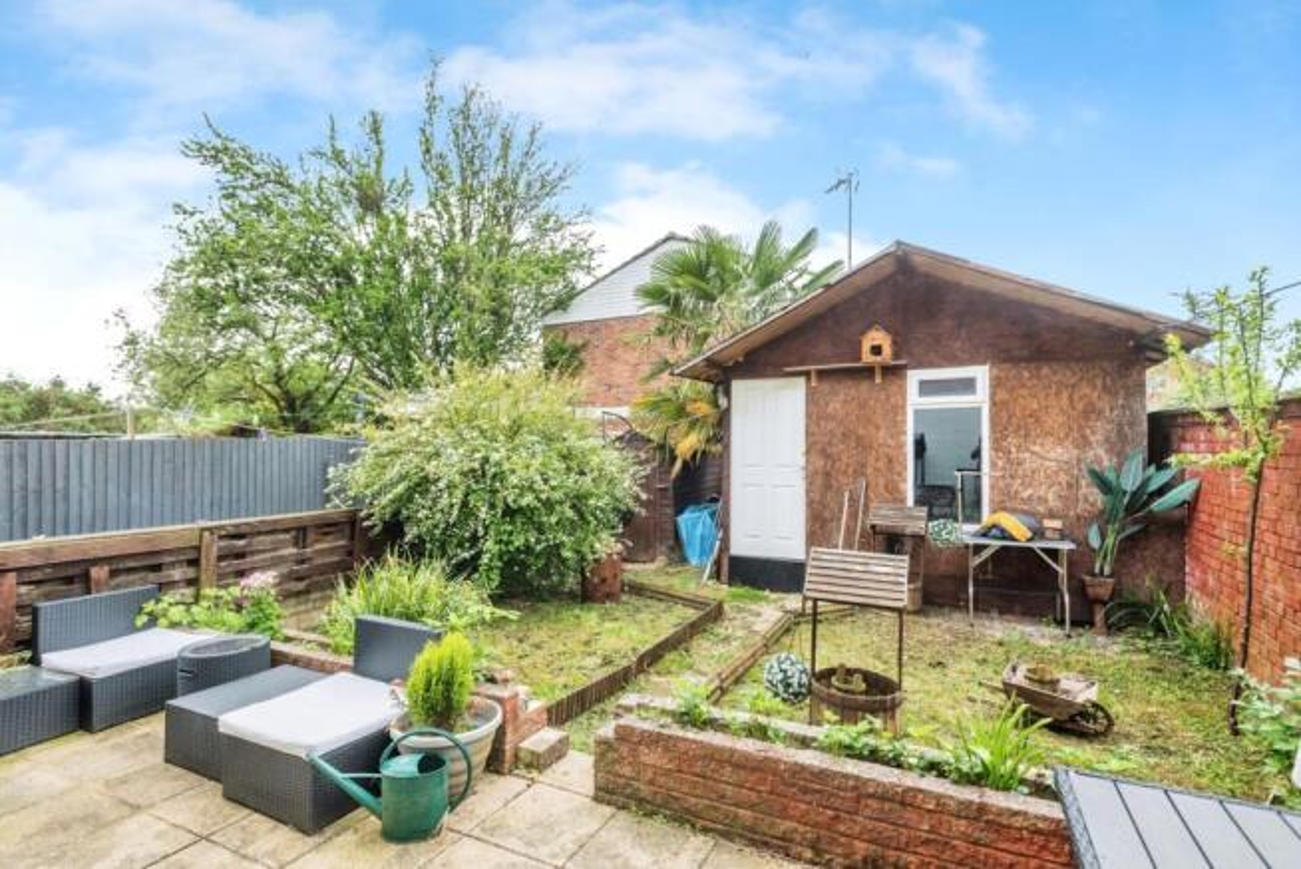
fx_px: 615
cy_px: 434
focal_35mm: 17
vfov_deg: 70.5
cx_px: 650
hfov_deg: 93.2
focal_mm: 17
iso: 200
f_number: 7.1
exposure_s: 1/160
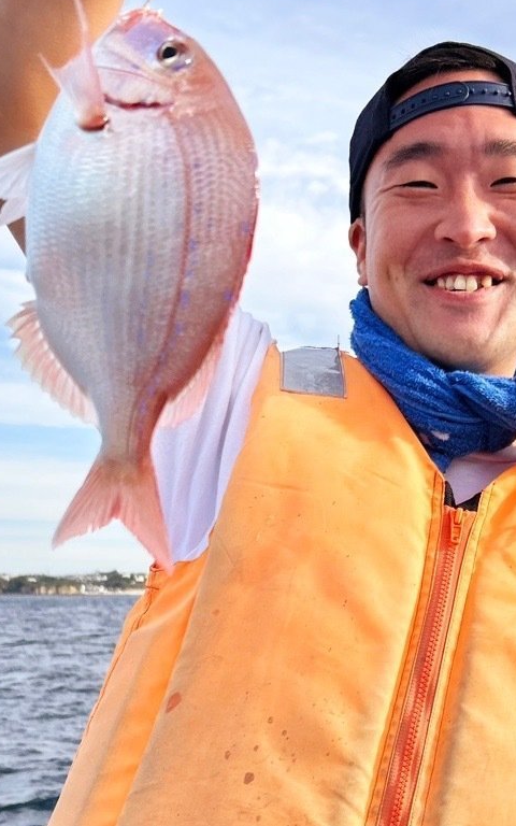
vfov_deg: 66.5
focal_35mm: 28
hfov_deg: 44.5
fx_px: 630
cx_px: 284
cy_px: 410
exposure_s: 1/2915
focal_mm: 5.7
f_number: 1.5
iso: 50
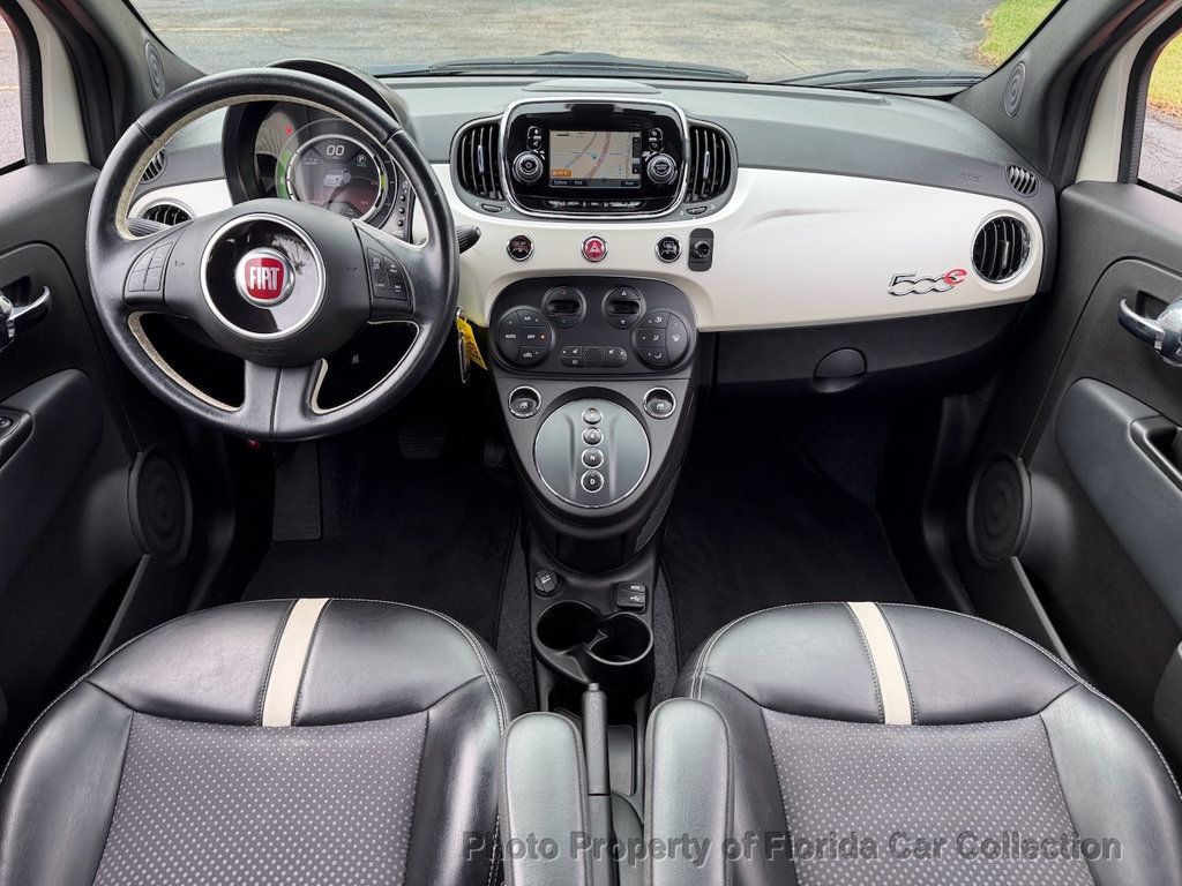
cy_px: 443
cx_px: 591
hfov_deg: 71.6
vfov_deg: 56.8
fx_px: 820
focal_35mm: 24
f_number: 1.78
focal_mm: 6.76
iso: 100
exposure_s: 1/325
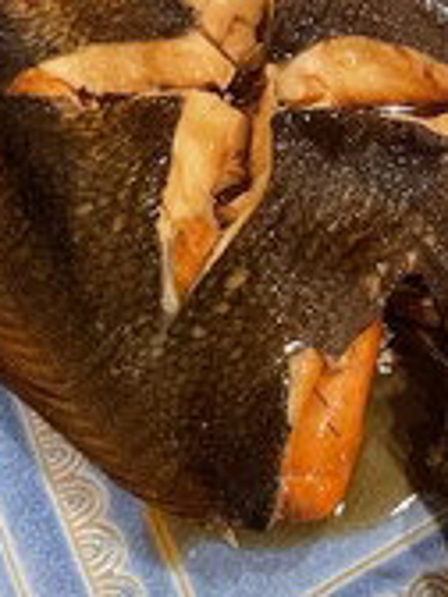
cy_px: 36
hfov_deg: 23.5
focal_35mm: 62
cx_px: 309
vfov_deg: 29.6
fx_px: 1070
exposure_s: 1/60
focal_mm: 4.2
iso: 500
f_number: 1.6
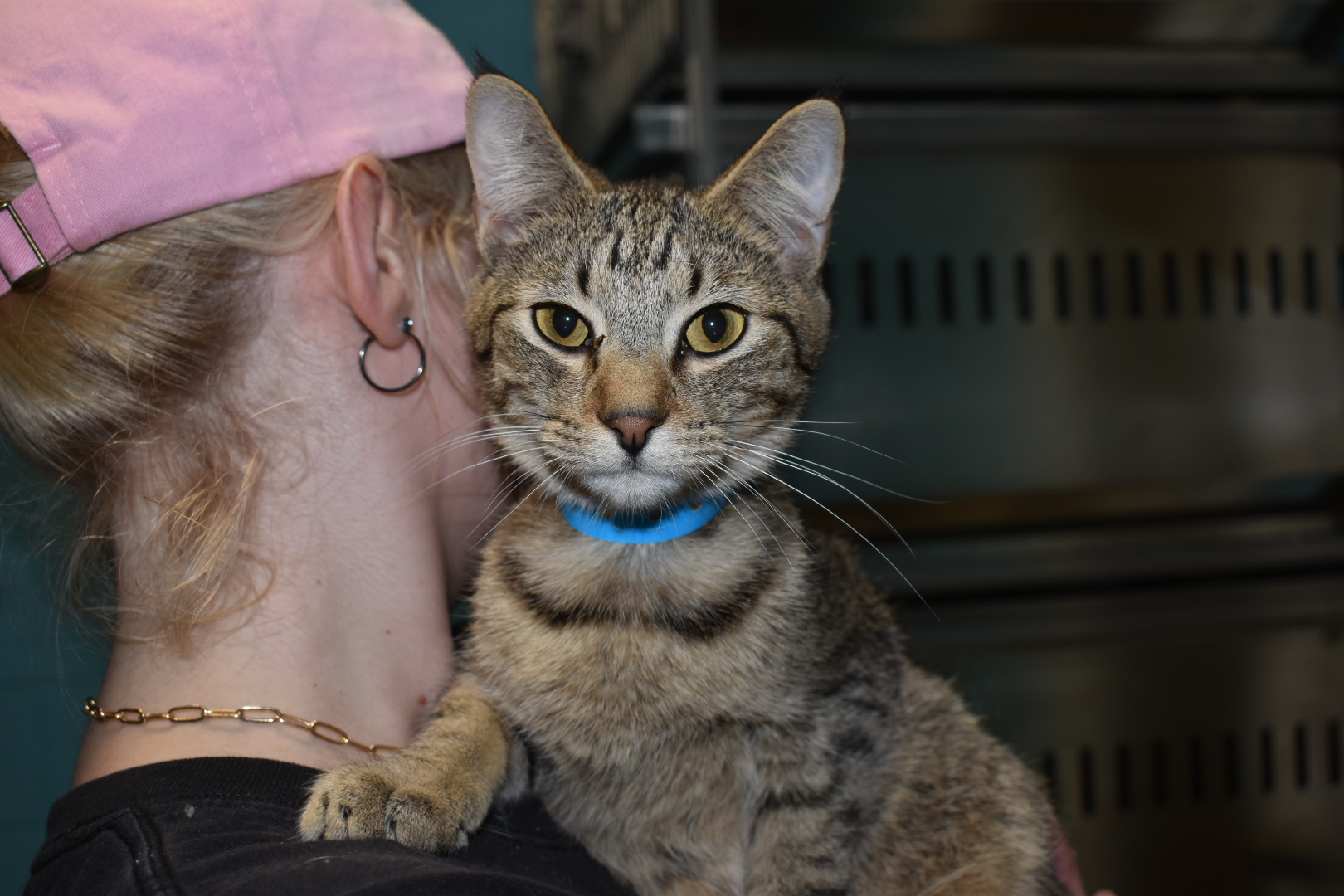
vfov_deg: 33.0
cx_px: 672
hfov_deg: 47.9
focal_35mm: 40
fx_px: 1512
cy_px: 448
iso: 200
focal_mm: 27
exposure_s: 1/30
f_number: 5.6
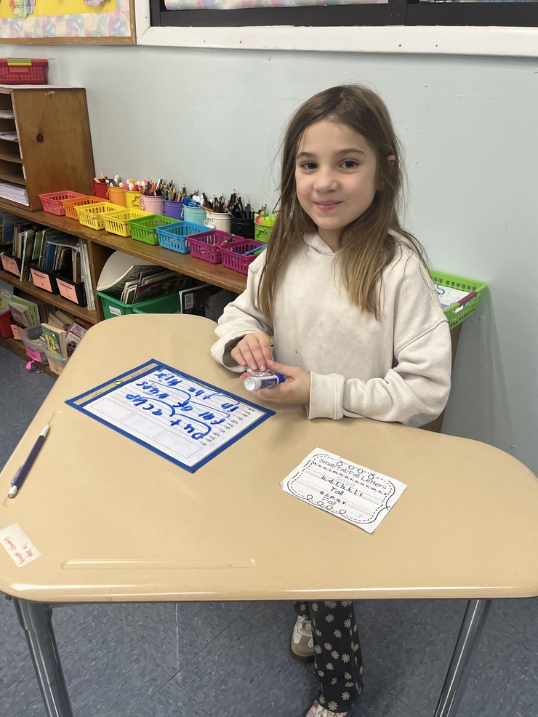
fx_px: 559
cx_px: 273
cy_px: 355
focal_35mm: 27
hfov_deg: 51.4
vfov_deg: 65.3
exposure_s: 1/120
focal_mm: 5.1
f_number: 1.6
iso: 100
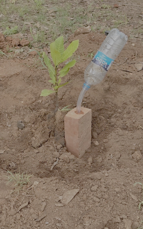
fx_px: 318
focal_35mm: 51
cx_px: 62
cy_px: 114
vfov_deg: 39.6
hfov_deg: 25.3
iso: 64
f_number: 1.78
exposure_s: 1/407
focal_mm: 6.76
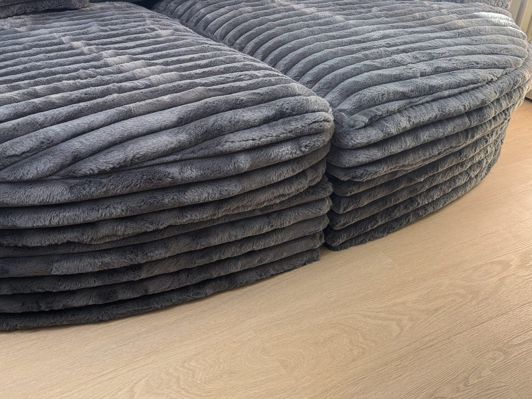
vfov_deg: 34.0
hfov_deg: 44.4
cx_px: 142
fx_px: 630
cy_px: 76
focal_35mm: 41
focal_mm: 6.76
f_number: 1.78
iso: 100
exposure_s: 1/121
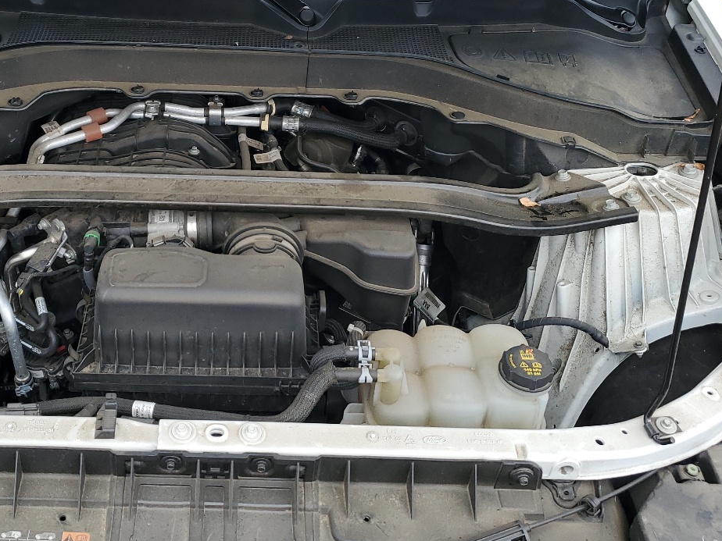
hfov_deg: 41.6
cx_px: 244
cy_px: 168
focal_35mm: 45
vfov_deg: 31.8
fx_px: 939
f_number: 1.5
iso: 50
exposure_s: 1/476
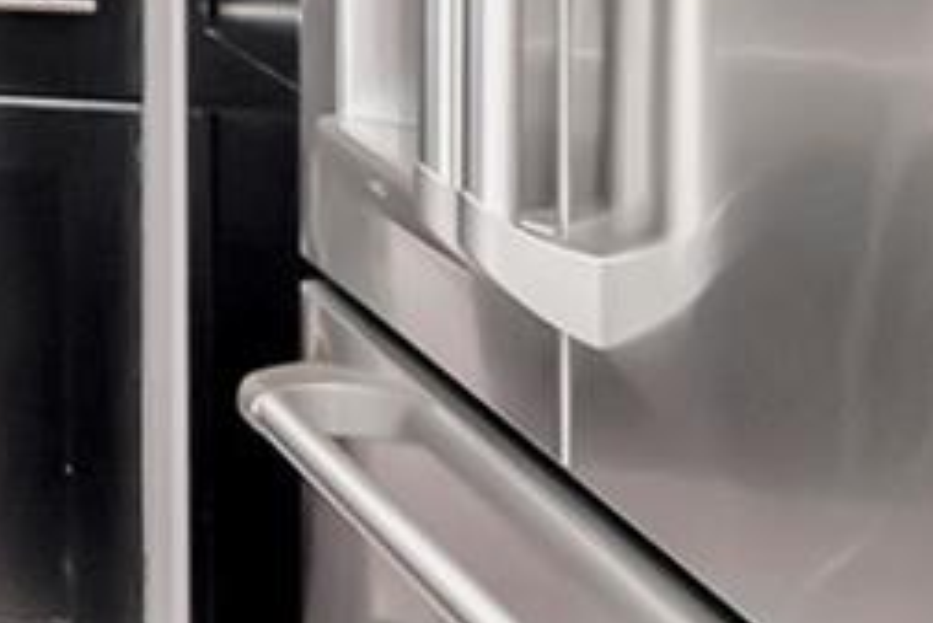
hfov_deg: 13.5
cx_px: -1379
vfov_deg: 12.0
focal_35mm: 104
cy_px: -557
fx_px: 2701
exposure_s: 1/200
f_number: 5.6
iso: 1000
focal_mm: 11
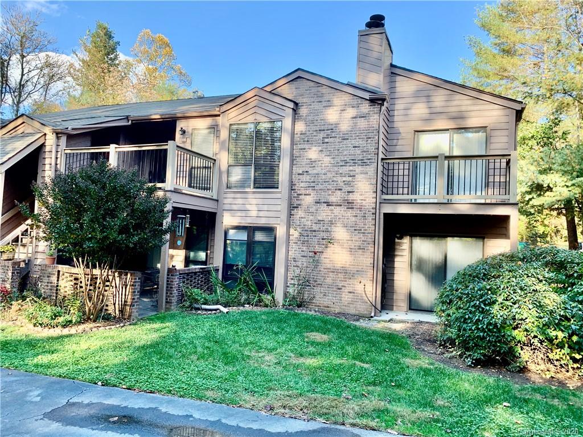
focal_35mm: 26
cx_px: 292
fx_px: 438
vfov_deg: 53.1
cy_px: 218
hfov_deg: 67.3
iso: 25
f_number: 1.8
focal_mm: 4.25
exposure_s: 1/198
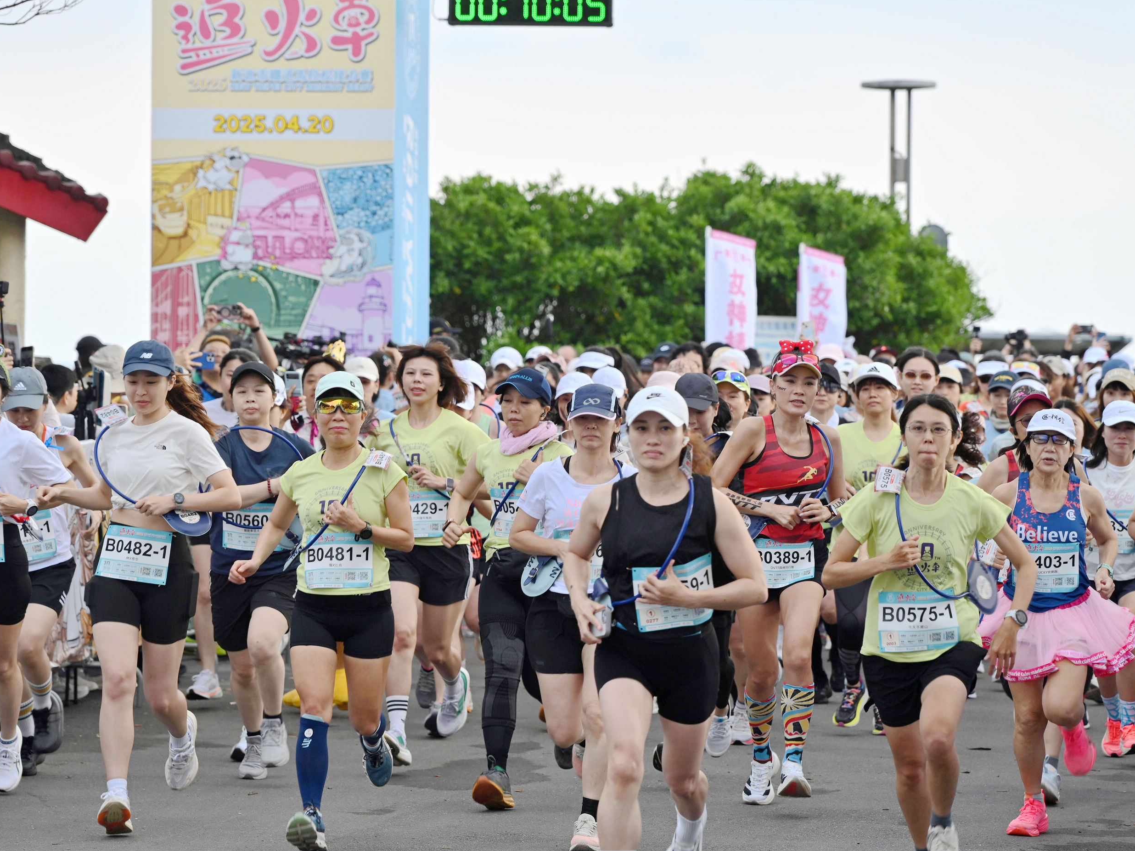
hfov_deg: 14.1
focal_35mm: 140
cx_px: 625
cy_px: 449
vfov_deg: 10.6
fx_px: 4590
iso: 160
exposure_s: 1/250
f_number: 4.5
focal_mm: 120
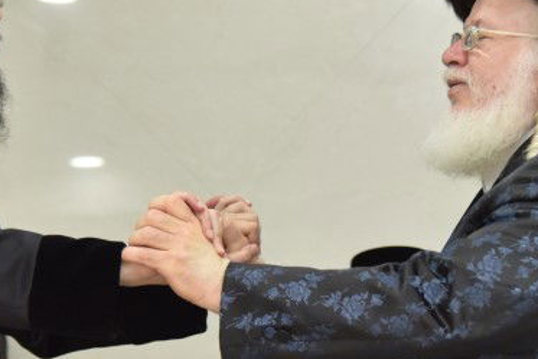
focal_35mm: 192
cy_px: 187
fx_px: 2870
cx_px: 333
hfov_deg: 10.7
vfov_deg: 7.2
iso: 1250
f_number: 4
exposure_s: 1/200
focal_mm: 70
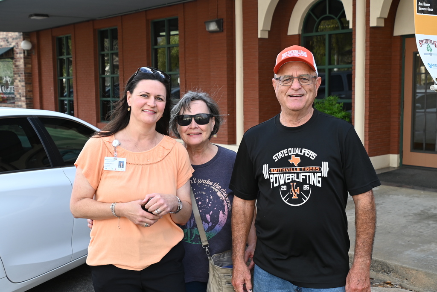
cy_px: 146
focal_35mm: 42
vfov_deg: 31.9
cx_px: 218
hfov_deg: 46.4
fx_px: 510
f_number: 5.6
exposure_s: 1/250
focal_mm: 28
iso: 200
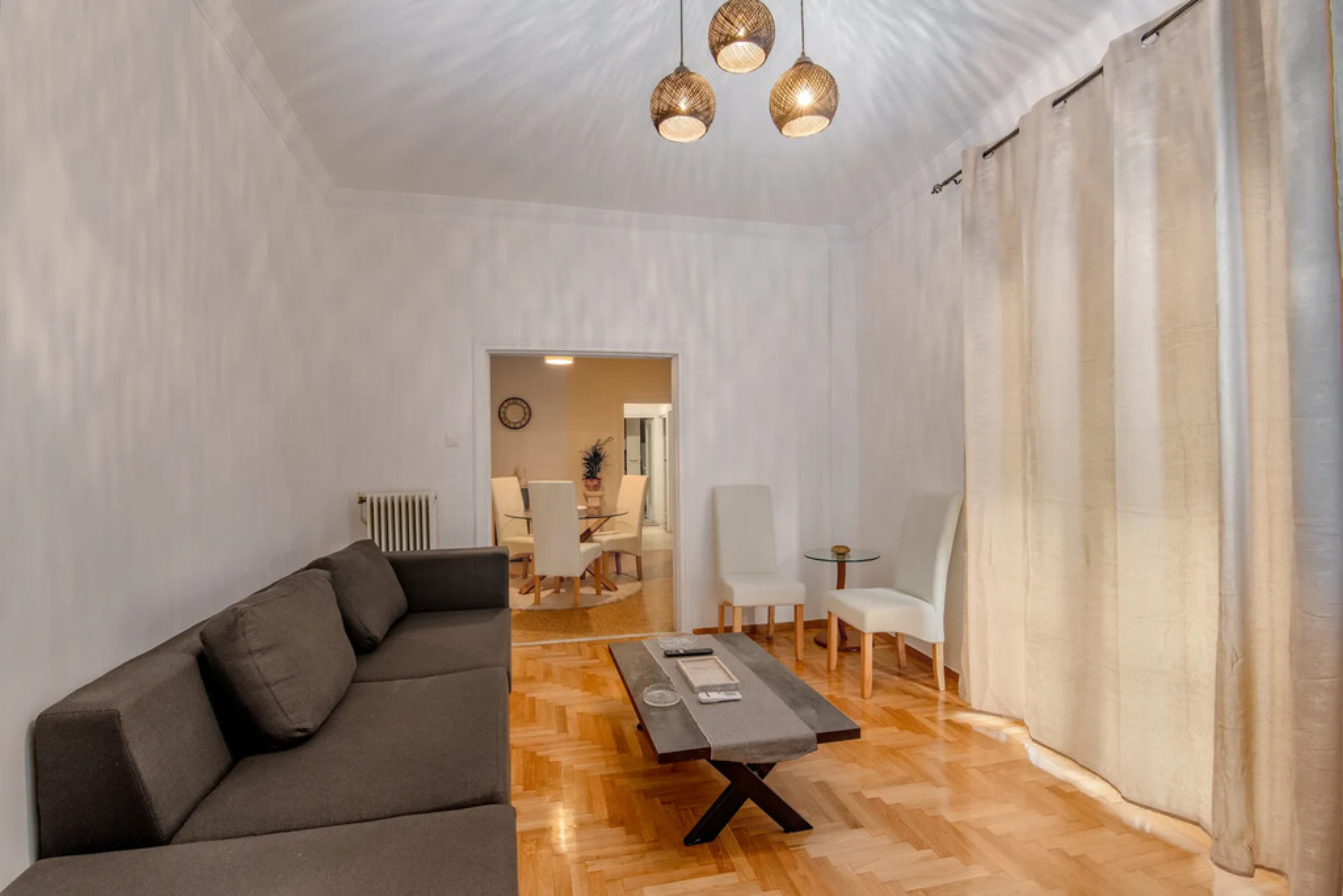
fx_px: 560
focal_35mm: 15
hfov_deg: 100.4
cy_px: 448
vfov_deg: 77.3
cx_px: 672
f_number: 5
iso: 200
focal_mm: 15
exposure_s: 1/10
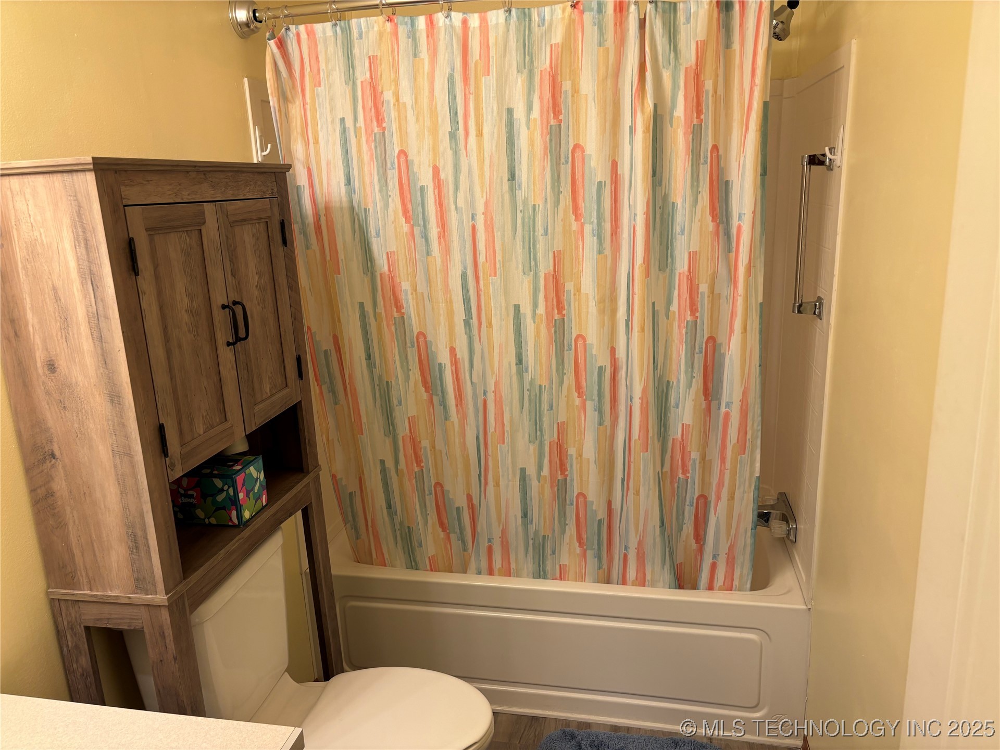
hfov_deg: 67.3
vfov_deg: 53.1
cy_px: 375
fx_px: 751
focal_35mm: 26
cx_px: 500
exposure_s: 1/60
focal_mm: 5.96
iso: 80
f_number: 1.6
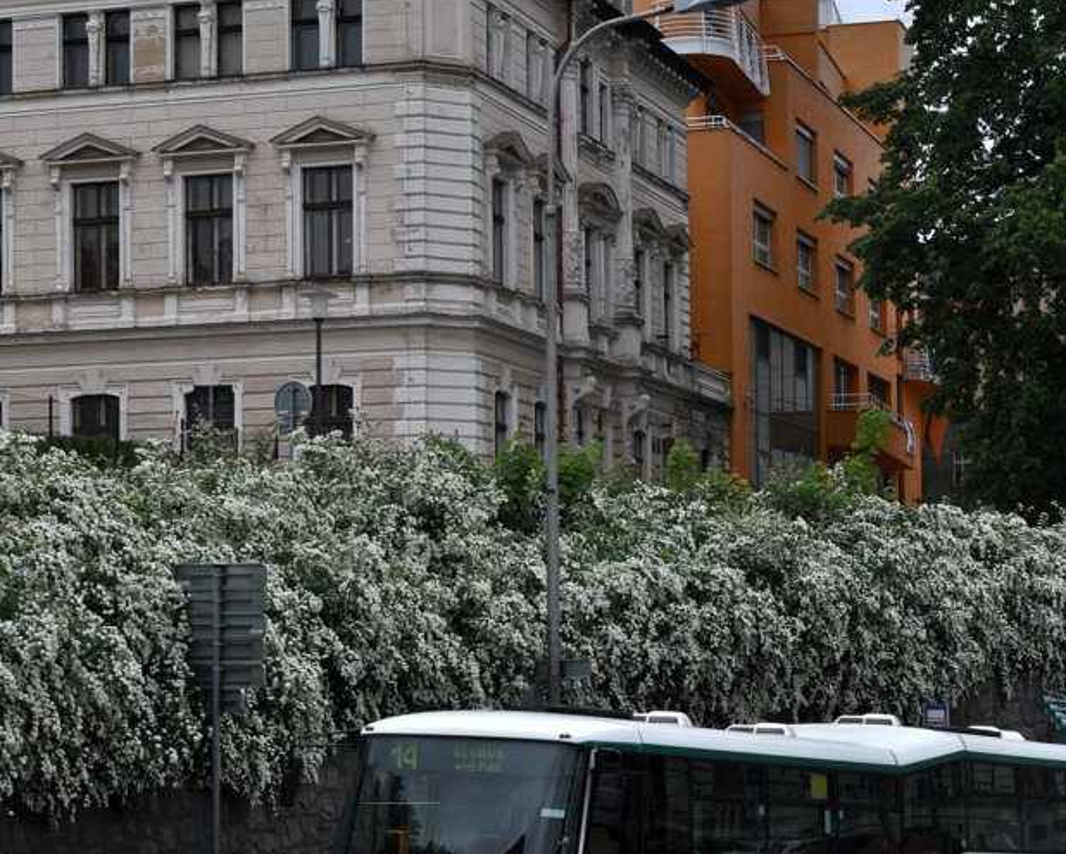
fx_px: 2872
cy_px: 543
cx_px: 585
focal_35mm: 91
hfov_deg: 21.0
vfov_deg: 16.9
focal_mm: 40
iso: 200
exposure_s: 1/400
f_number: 10
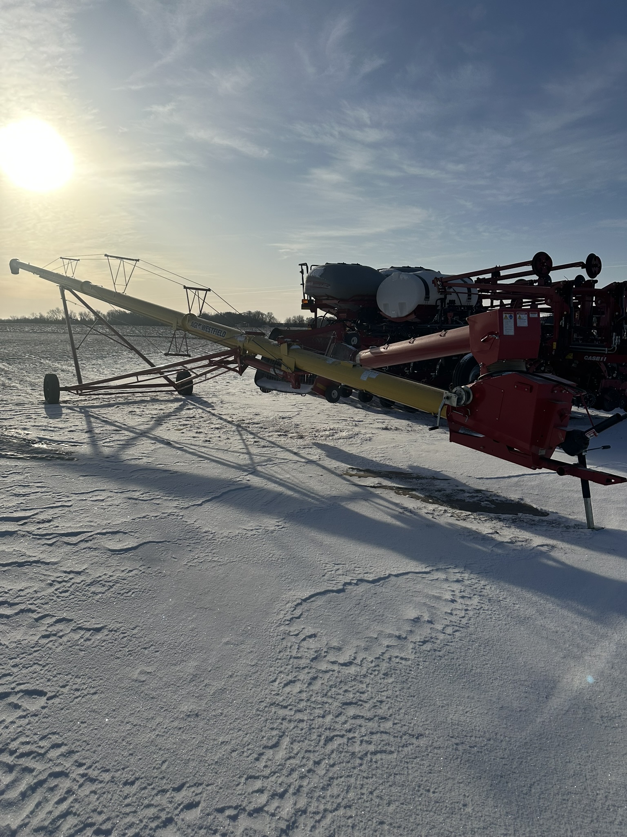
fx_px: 580
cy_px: 418
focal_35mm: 24
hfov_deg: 56.8
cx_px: 314
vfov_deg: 71.6
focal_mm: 6.86
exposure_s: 1/15625
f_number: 1.78
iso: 80
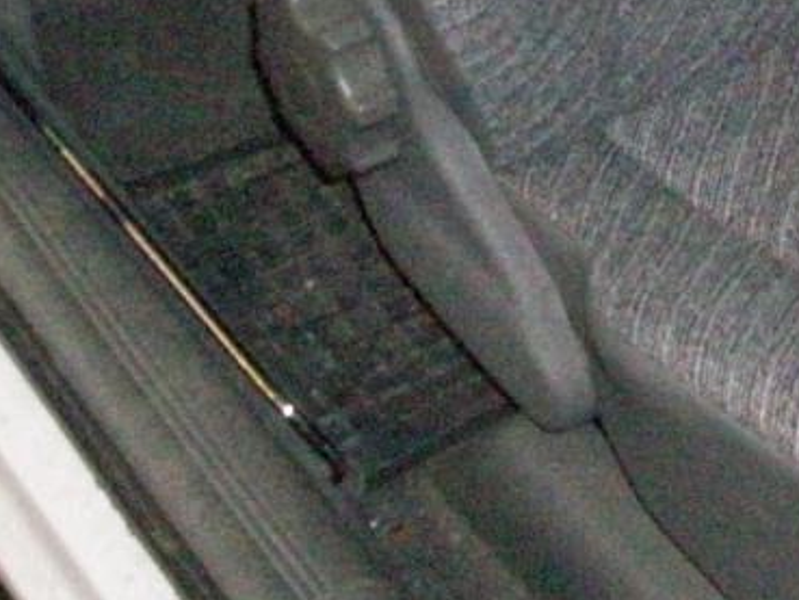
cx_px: 931
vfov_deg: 11.9
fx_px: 2725
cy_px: -366
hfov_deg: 16.1
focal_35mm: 118
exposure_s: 1/128
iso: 800
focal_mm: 5.7
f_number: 2.8
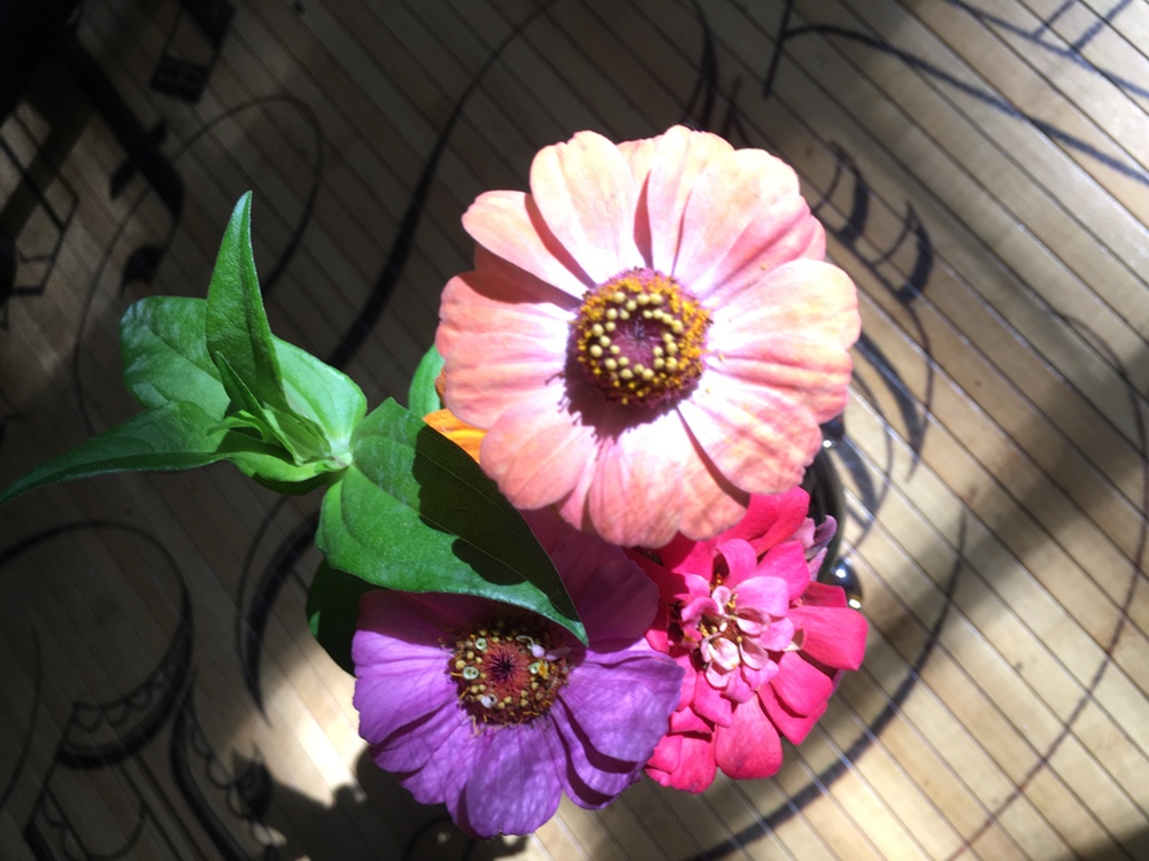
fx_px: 963
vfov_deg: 48.2
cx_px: 574
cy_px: 430
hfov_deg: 61.7
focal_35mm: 29
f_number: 2.2
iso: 25
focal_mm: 4.15
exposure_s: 1/40
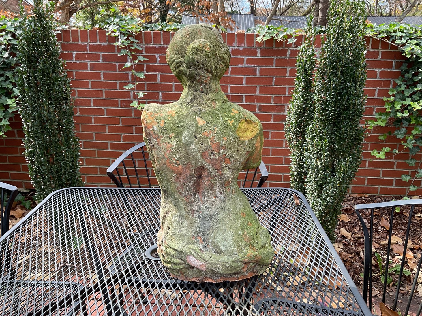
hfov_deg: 60.0
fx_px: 366
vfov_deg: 46.8
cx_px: 218
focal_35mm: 30
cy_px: 153
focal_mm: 3
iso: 16
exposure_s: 1/320
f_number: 1.8
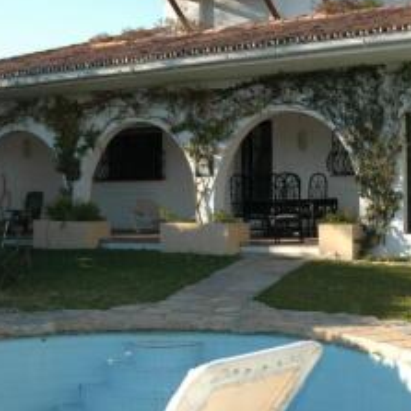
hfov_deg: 22.7
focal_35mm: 76
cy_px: 145
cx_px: 251
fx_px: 1021
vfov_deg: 22.7
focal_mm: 28
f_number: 6.3
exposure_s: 1/500
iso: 400
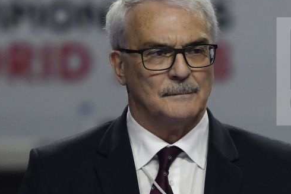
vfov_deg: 0.9
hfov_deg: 1.3
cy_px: 282
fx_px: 12472
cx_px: 332
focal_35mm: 1544
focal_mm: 280
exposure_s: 1/800
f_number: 4
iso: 1250
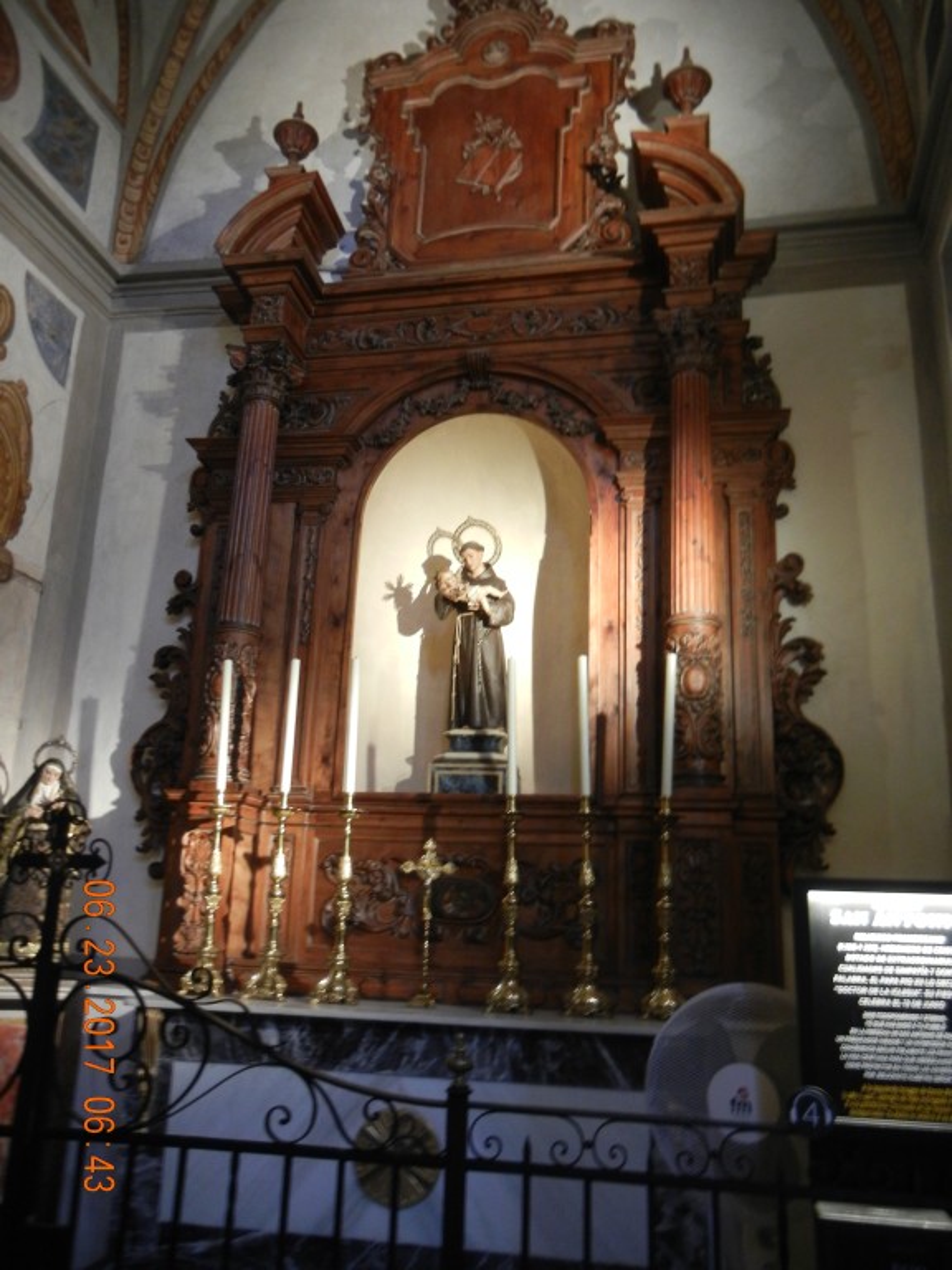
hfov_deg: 46.8
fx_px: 1100
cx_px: 476
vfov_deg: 60.0
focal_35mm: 30
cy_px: 635
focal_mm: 5.4
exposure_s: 1/5.5
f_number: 3.5
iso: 400
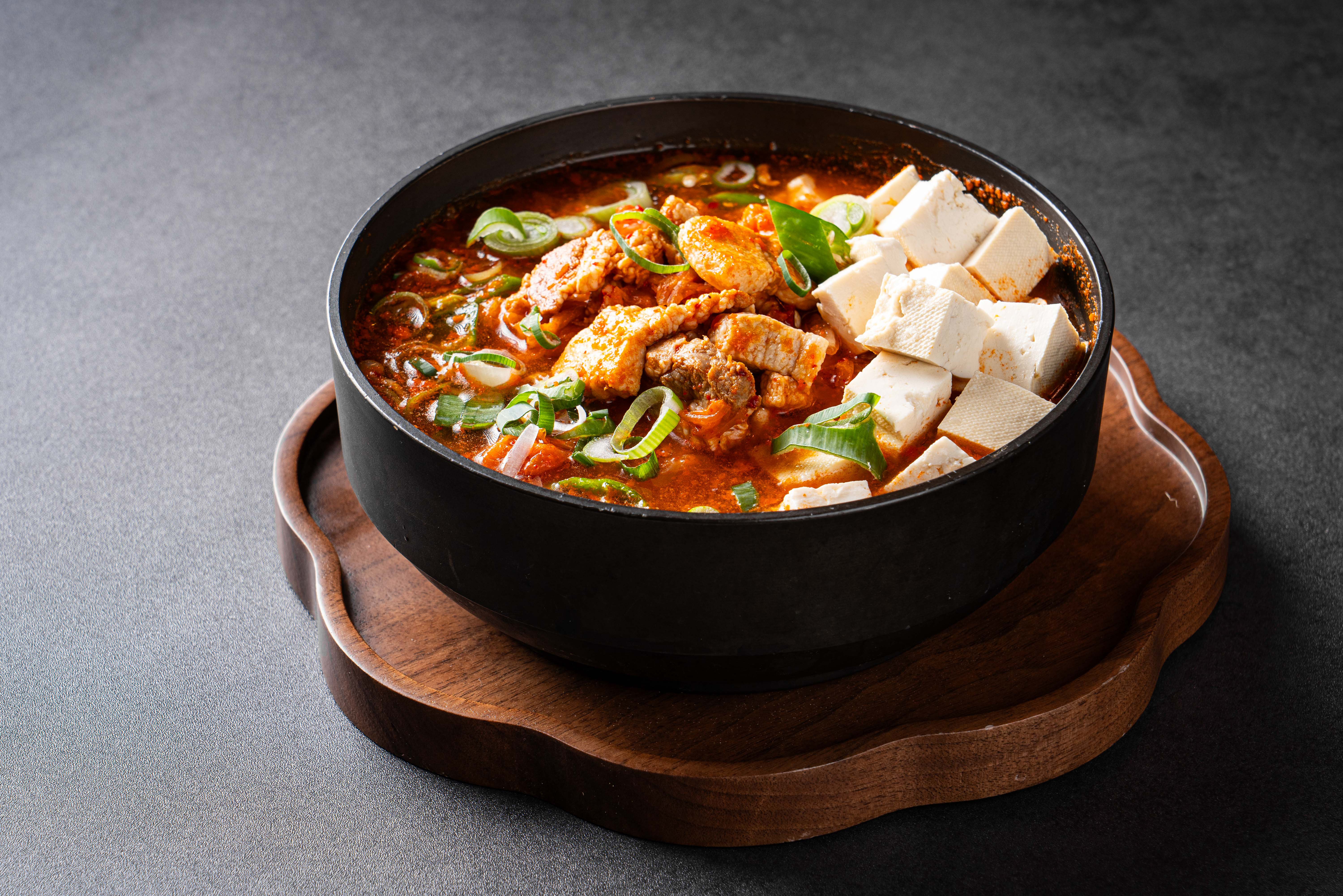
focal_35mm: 105
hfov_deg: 19.5
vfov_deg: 13.0
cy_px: 448
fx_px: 3917
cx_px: 672
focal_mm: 105
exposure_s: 1/125
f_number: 11
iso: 250
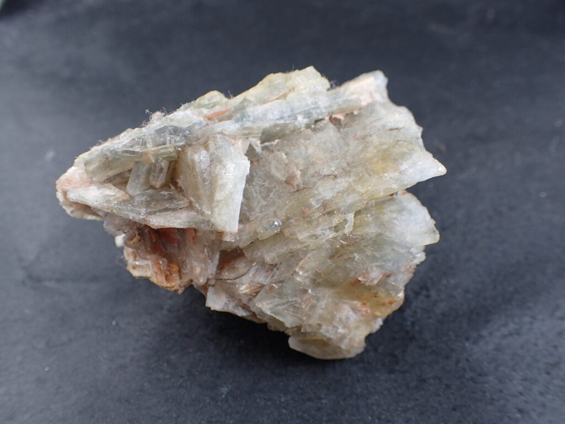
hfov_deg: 60.0
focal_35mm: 30
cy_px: 212
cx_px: 282
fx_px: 490
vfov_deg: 46.8
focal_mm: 5.5
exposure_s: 1/125
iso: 100
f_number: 2.3
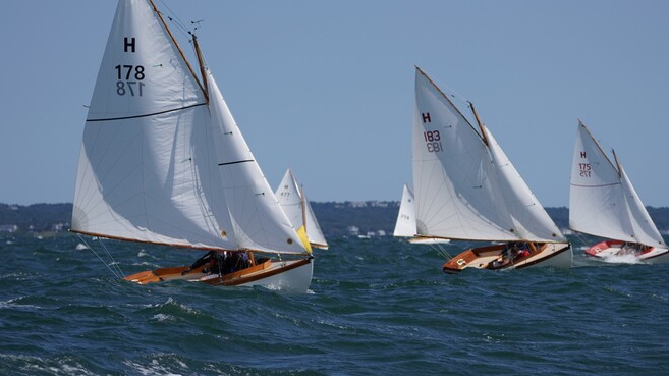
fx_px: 5089
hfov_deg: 7.5
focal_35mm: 287
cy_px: 158
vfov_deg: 4.2
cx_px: 390
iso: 100
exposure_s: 1/1600
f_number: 5
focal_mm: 150
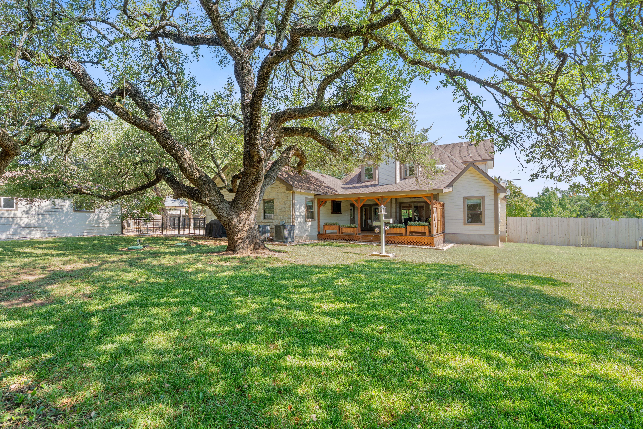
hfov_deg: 96.7
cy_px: 214
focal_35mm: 16
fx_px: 286
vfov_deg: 73.7
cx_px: 322
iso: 320
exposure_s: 1/30
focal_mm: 16
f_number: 9
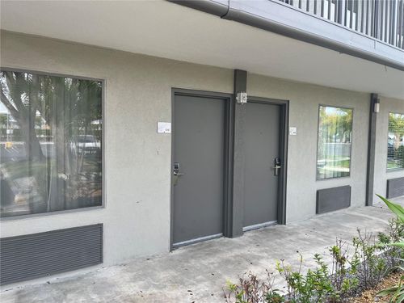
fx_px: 303
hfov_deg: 67.3
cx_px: 202
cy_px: 152
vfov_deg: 53.1
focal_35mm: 26
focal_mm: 5.1
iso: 50
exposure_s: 1/577
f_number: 1.6
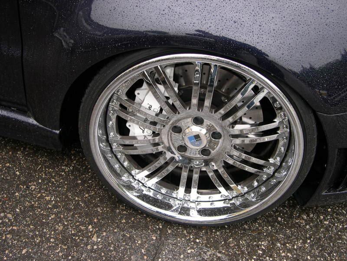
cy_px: 130
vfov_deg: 37.7
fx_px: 381
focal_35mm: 38
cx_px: 174
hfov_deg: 49.0
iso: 100
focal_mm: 8
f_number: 2.8
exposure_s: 1/66.5
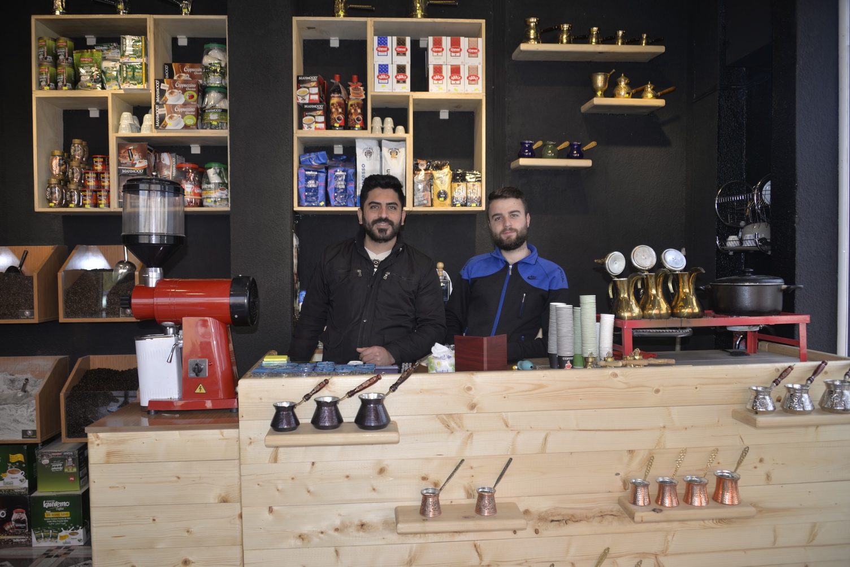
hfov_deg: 65.5
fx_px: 661
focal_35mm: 28
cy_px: 284
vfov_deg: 46.4
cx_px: 425
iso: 100
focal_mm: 28
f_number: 4
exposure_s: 1/200
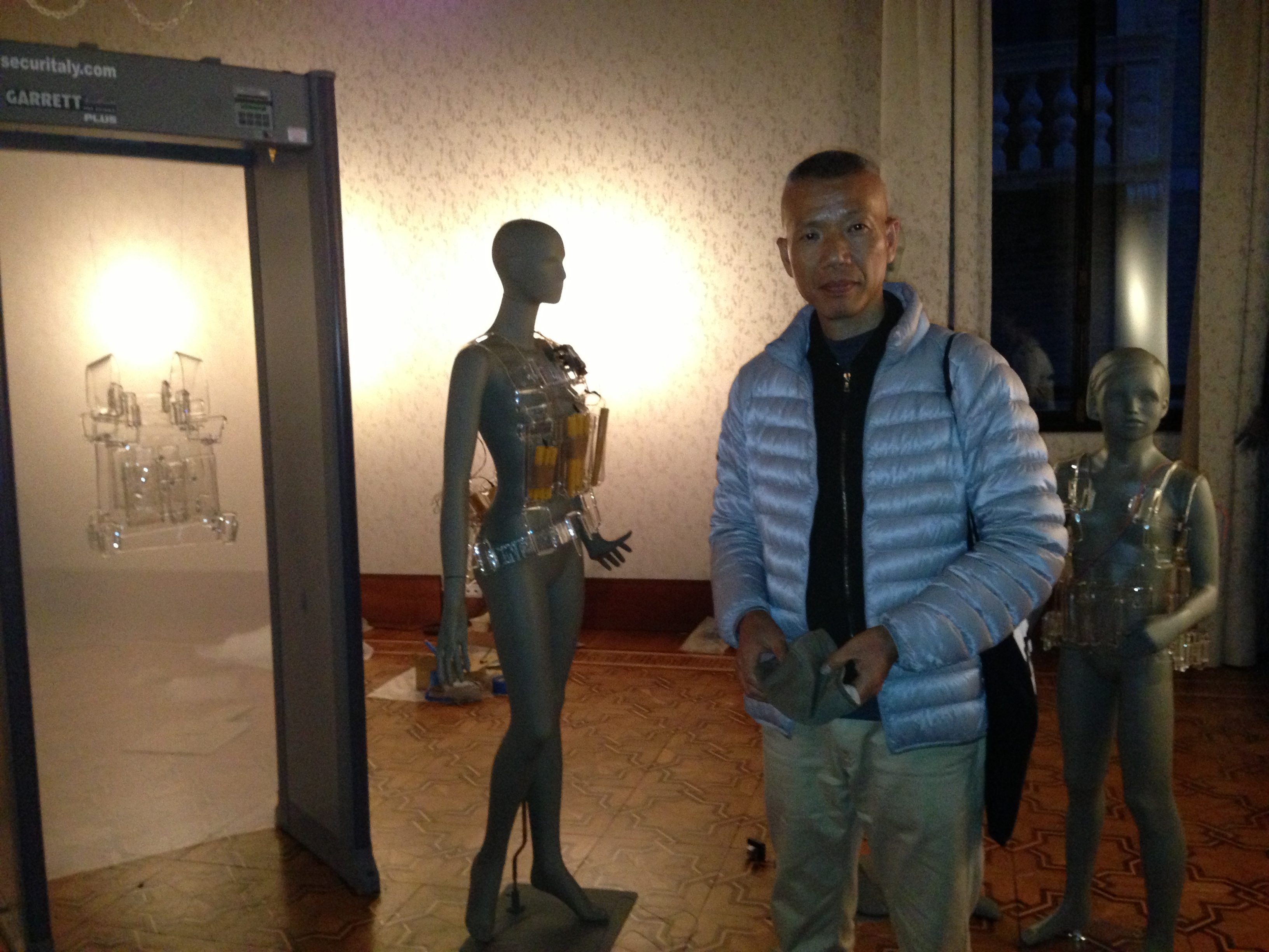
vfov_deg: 42.9
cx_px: 634
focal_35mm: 33
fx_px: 1210
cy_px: 476
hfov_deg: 55.4
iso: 500
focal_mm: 4.13
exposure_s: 1/20
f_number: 2.4
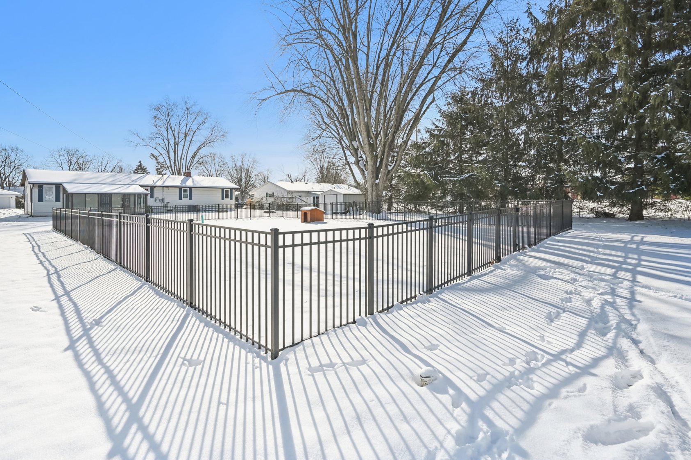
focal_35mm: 17
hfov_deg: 93.0
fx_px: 326
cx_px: 308
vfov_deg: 70.1
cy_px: 200
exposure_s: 1/6000
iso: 400
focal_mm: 14
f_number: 4
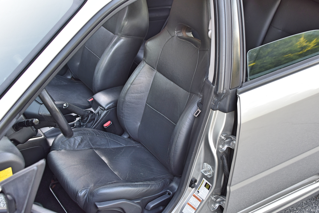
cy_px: 106
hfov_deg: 37.8
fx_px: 466
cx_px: 160
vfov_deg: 25.8
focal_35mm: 52
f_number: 4
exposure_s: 1/60
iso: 400
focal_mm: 35
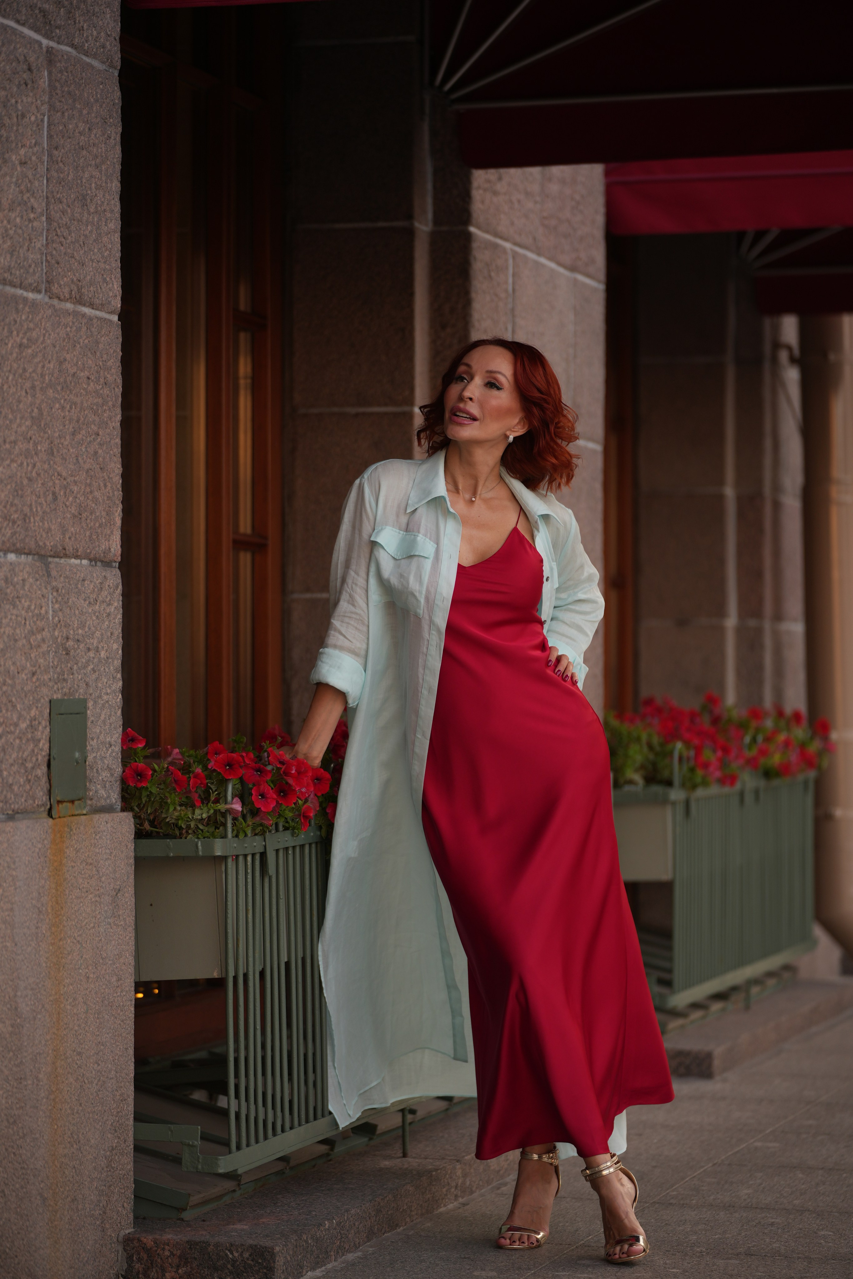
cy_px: 640
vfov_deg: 17.5
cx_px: 426
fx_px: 4158
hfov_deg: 11.7
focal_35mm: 117
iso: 160
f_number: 2.8
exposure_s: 1/250
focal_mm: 117
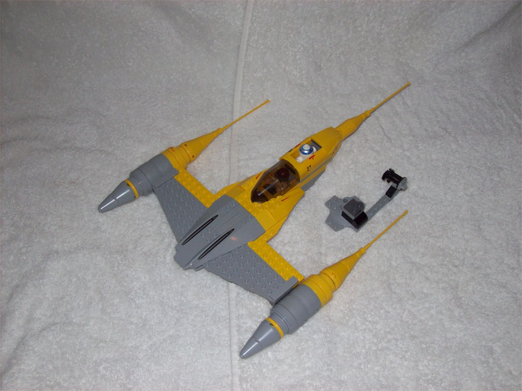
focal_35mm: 45
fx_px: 678
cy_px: 196
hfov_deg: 42.1
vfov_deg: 32.1
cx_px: 261
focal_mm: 7.6
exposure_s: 1/73.6
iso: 80
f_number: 3
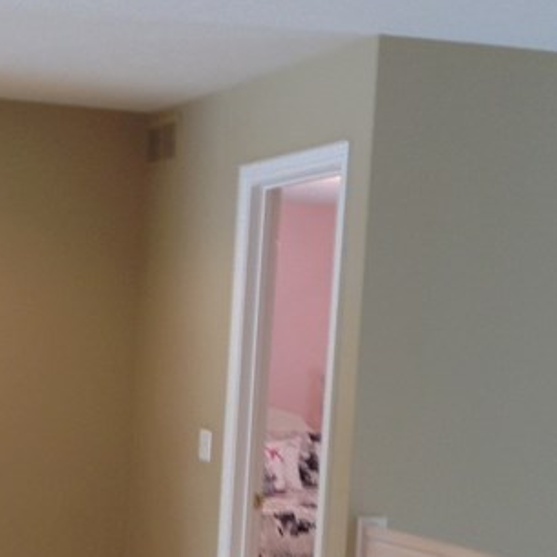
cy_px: 550
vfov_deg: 16.4
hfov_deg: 16.6
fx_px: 1893
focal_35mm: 104
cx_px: 130
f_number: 2.4
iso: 50
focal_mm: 4.28
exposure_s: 1/20
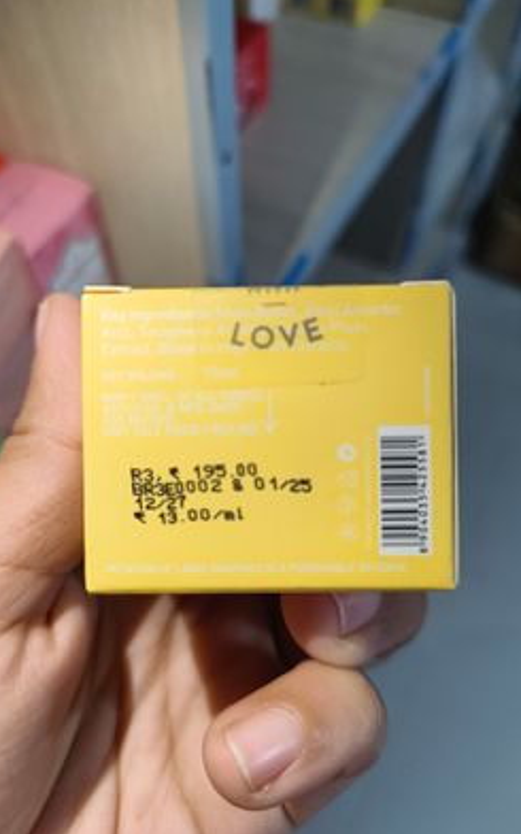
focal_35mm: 26
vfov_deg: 70.4
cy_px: 419
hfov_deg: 47.5
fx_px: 591
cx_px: 231
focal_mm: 5.56
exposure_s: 1/100
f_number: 1.87
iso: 637
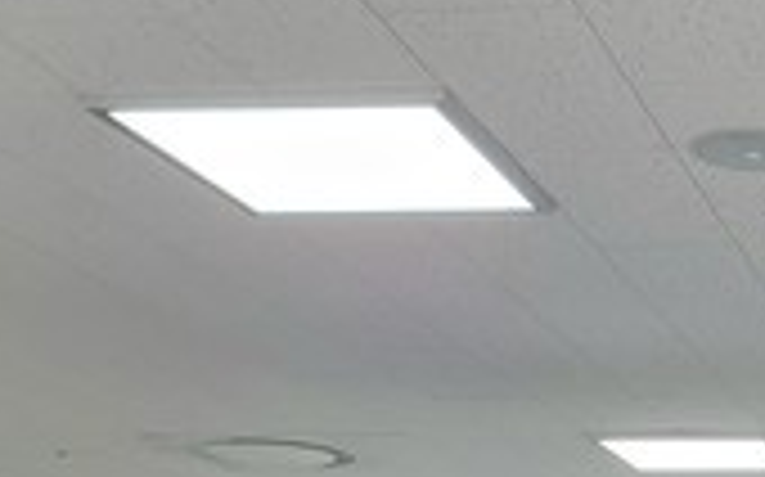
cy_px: 801
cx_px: 846
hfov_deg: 21.8
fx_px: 1875
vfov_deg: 13.3
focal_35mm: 90
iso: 160
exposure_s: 1/120
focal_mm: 6.7
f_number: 1.8
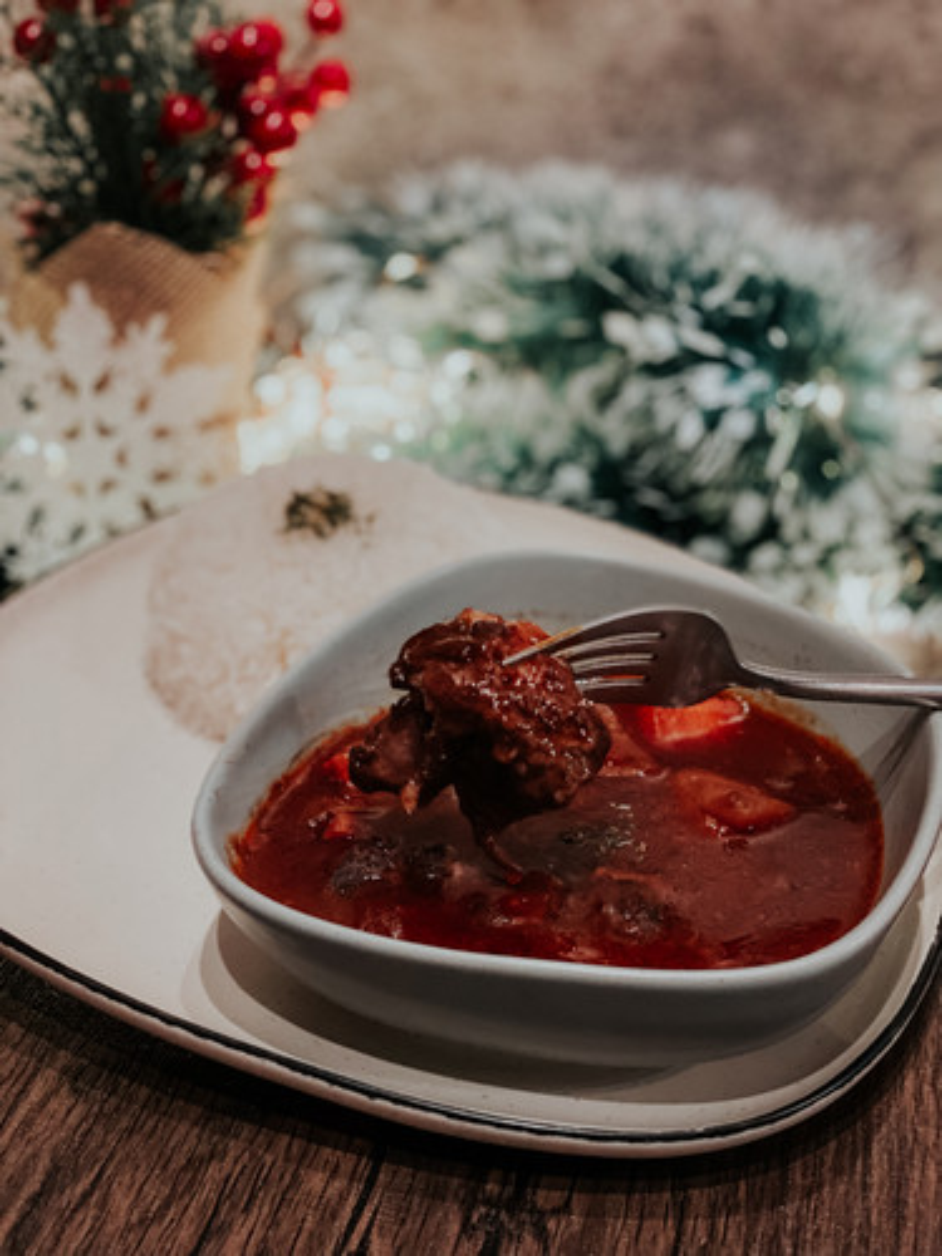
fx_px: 1887
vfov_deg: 36.8
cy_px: 628
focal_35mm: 52
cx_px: 471
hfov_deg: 28.0
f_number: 2
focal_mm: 6
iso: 400
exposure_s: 1/35
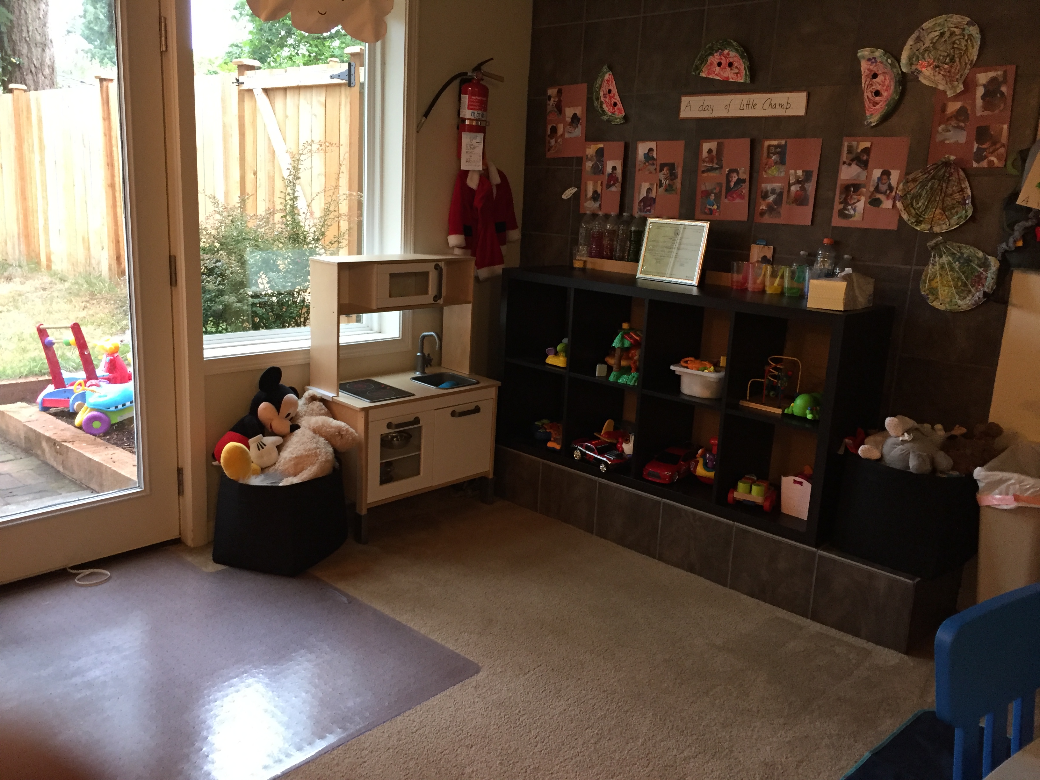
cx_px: 520
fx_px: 871
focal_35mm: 29
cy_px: 390
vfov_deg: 48.2
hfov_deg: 61.7
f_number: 2.2
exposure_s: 1/30
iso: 125
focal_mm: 4.15
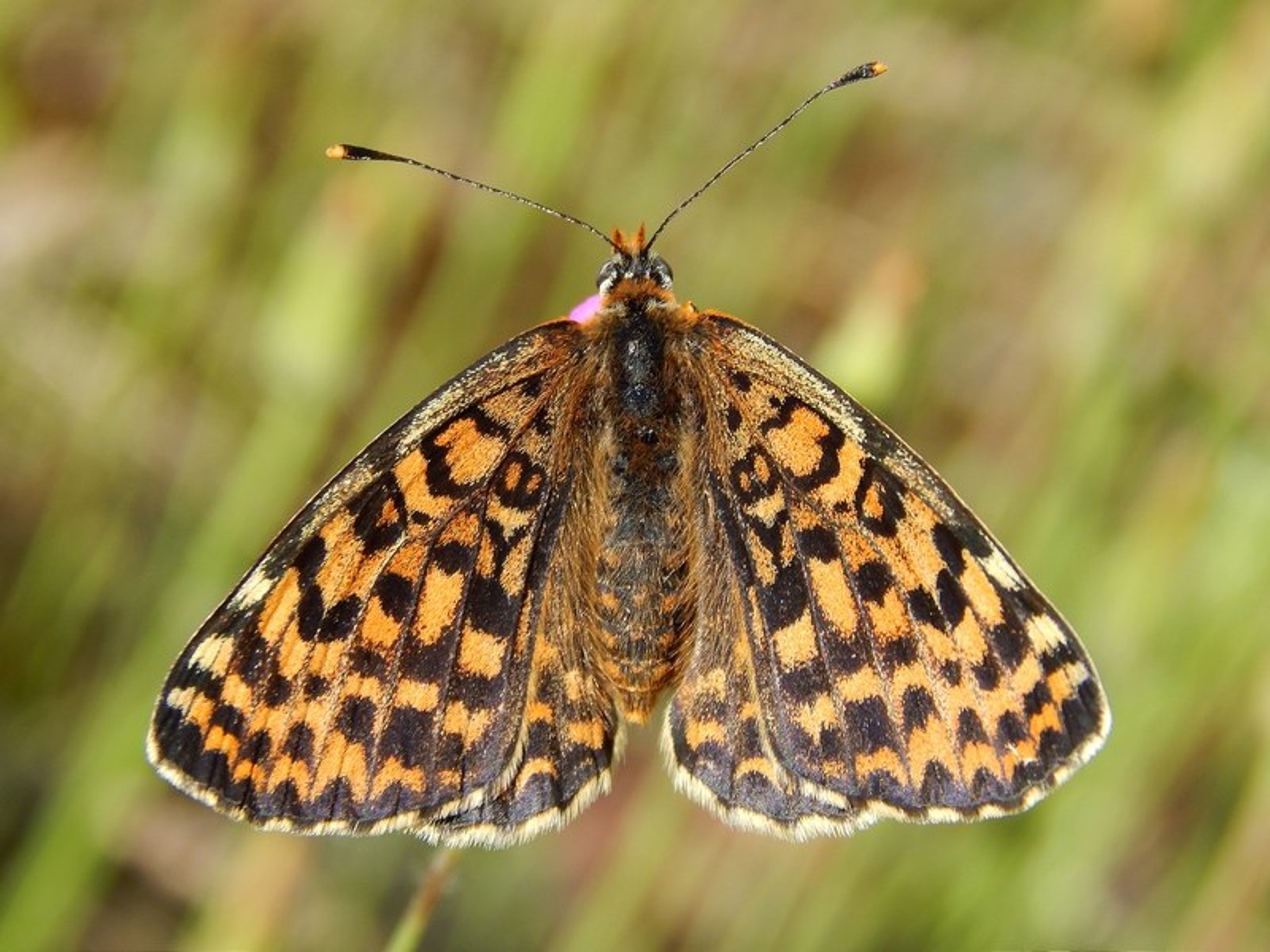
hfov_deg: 12.2
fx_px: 5943
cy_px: 476
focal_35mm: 162
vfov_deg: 9.2
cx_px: 635
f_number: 5.1
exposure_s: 1/320
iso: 125
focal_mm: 28.7
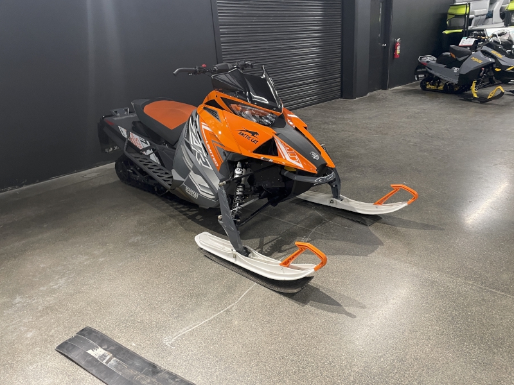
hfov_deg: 67.3
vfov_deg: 53.1
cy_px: 192
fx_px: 386
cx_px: 257
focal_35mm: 26
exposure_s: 1/60
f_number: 1.6
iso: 125
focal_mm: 4.2
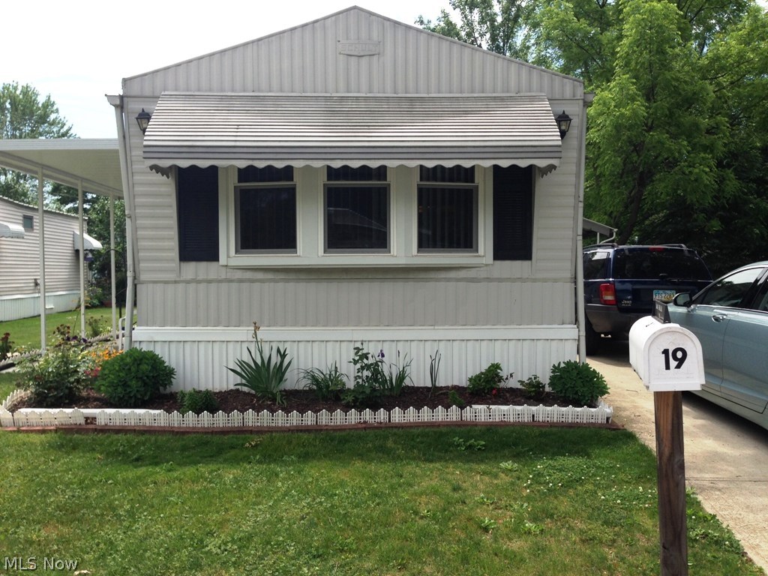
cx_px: 384
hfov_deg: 55.4
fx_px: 732
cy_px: 288
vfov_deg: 42.9
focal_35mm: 33
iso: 50
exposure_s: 1/1085
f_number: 2.4
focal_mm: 4.12
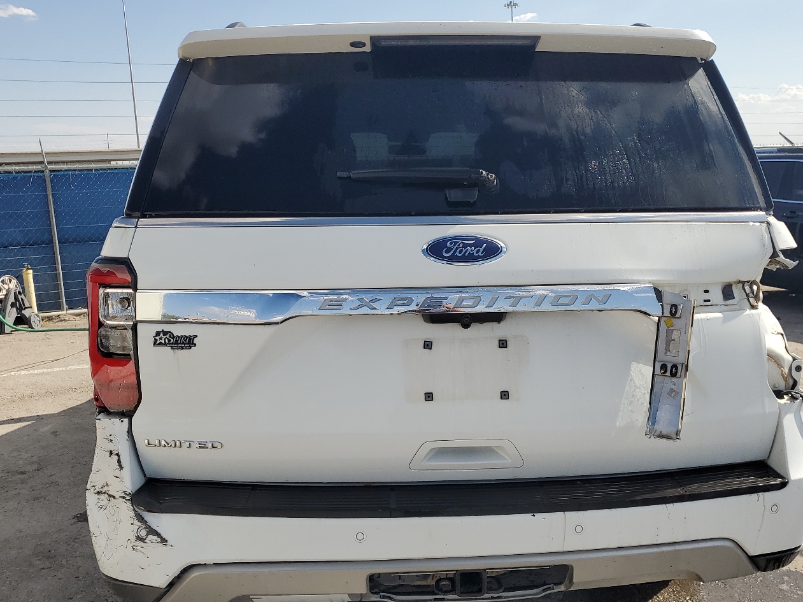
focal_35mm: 33
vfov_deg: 42.9
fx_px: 765
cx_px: 447
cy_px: 318
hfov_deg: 55.2
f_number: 1.5
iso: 50
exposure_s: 1/3333
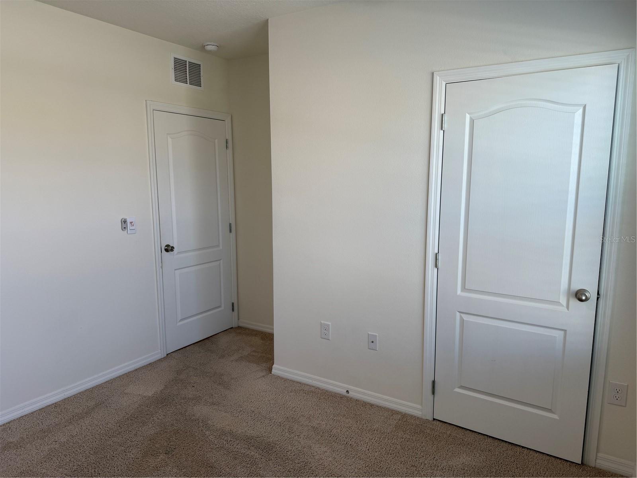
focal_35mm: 24
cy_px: 239
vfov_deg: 56.8
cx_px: 318
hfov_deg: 71.6
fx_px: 442
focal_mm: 6.76
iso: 50
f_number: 1.78
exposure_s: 1/127
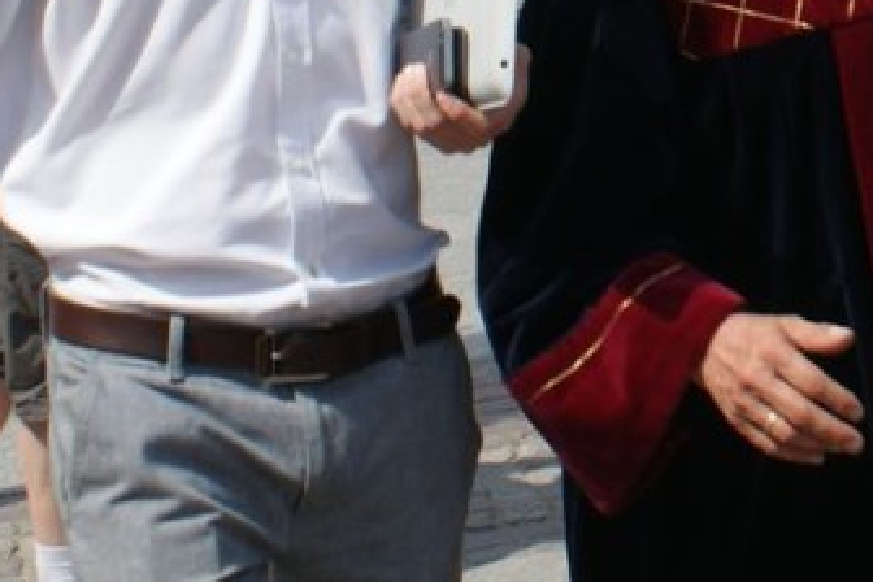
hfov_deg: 16.5
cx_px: 1024
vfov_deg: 11.2
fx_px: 2886
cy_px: -190
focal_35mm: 119
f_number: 10
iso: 100
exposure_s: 1/160
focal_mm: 26
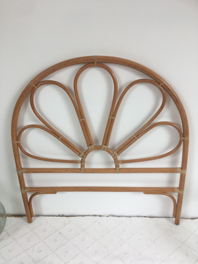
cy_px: 132
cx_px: 99
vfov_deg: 61.7
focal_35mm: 29
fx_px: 221
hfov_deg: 48.2
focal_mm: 4.15
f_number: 2.2
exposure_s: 1/50
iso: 32
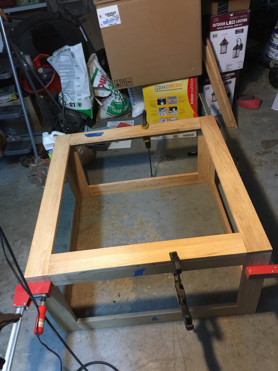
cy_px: 186
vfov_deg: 61.7
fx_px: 311
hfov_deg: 48.2
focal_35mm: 29
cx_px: 139
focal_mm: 4.15
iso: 100
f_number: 2.2
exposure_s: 1/10
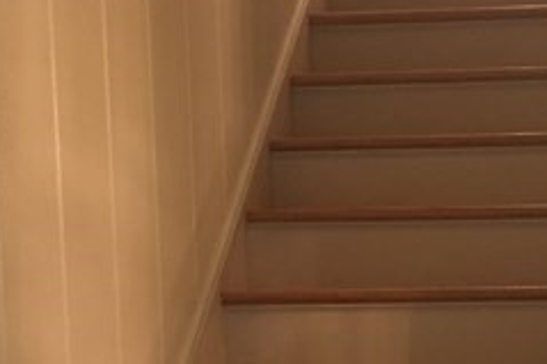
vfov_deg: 13.4
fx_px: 1473
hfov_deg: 20.6
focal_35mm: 97
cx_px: 504
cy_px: 517
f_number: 2.2
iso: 200
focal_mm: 4.15
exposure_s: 1/30
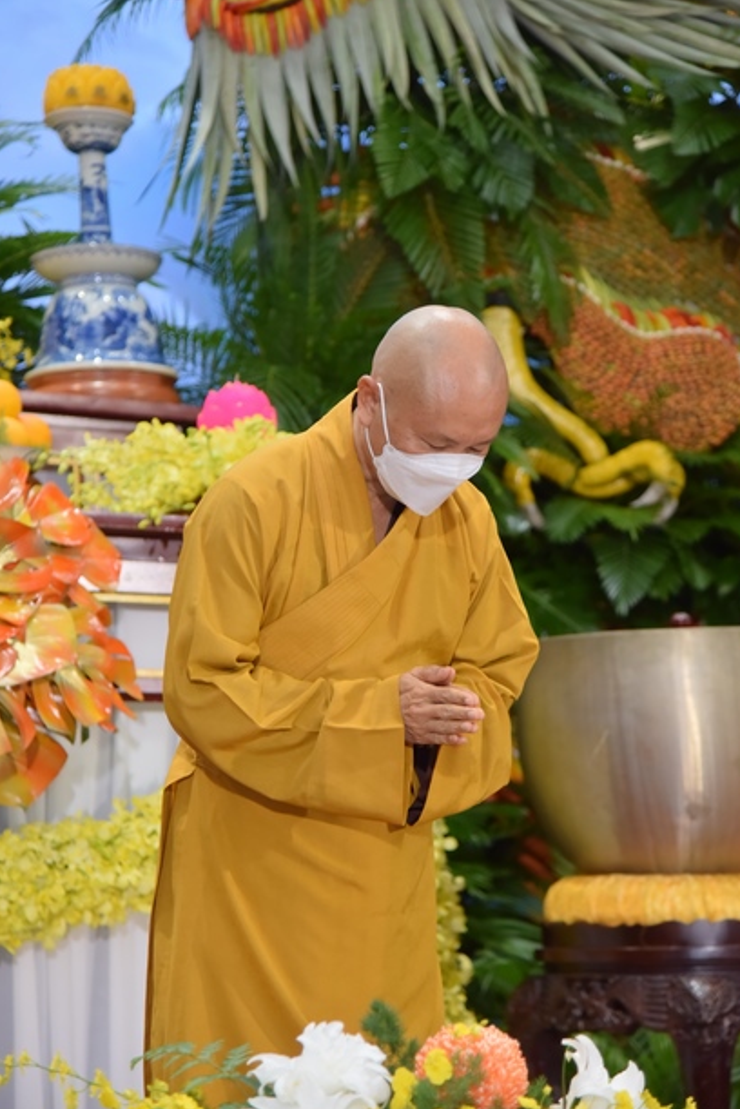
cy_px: 543
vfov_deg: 20.2
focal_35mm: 101
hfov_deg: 13.6
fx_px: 3110
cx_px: 377
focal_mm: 95
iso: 1250
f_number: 4
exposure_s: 1/200
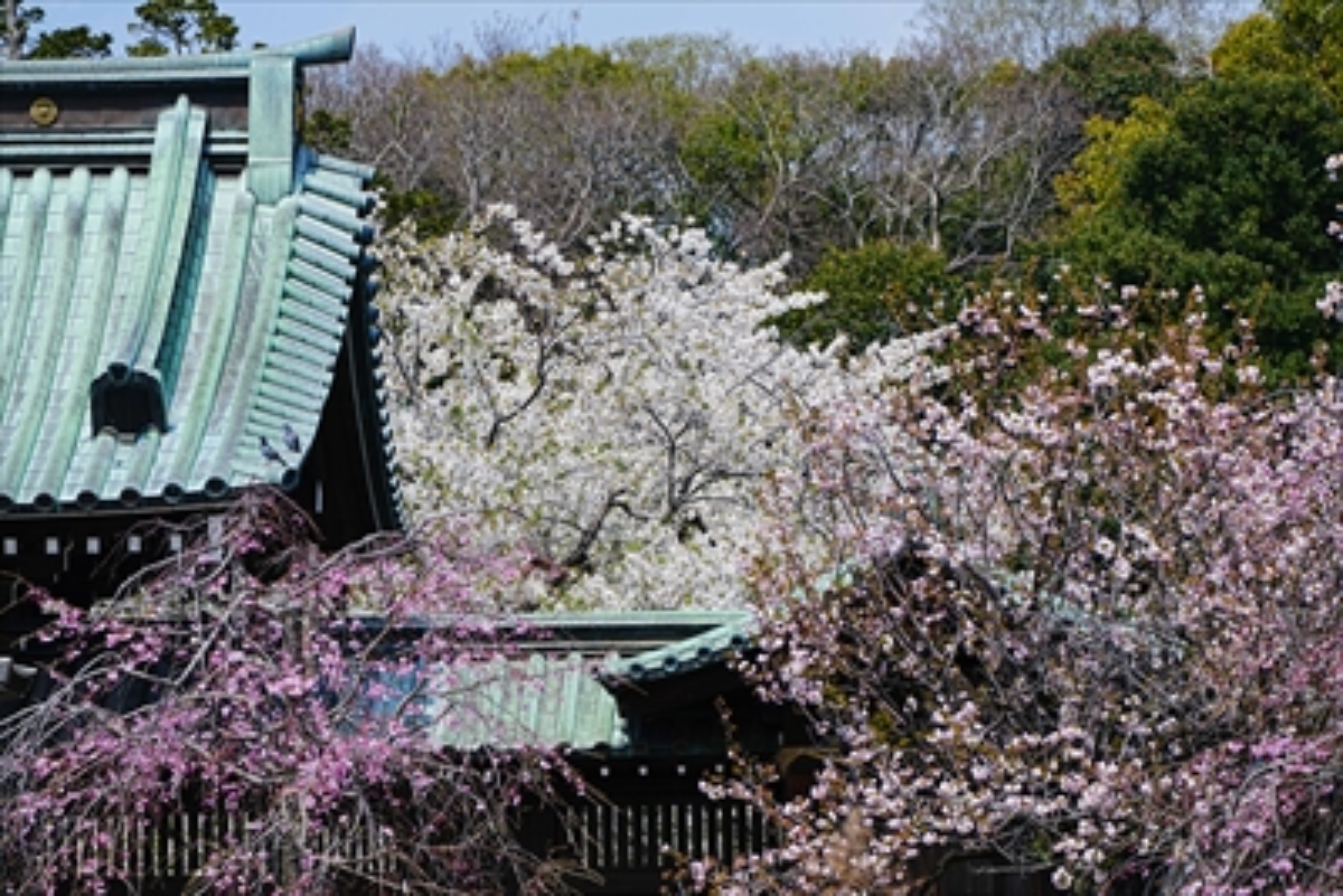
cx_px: 672
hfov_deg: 7.9
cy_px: 448
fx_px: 9665
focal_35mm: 259
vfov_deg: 5.3
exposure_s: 1/640
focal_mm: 259
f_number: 8
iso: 100
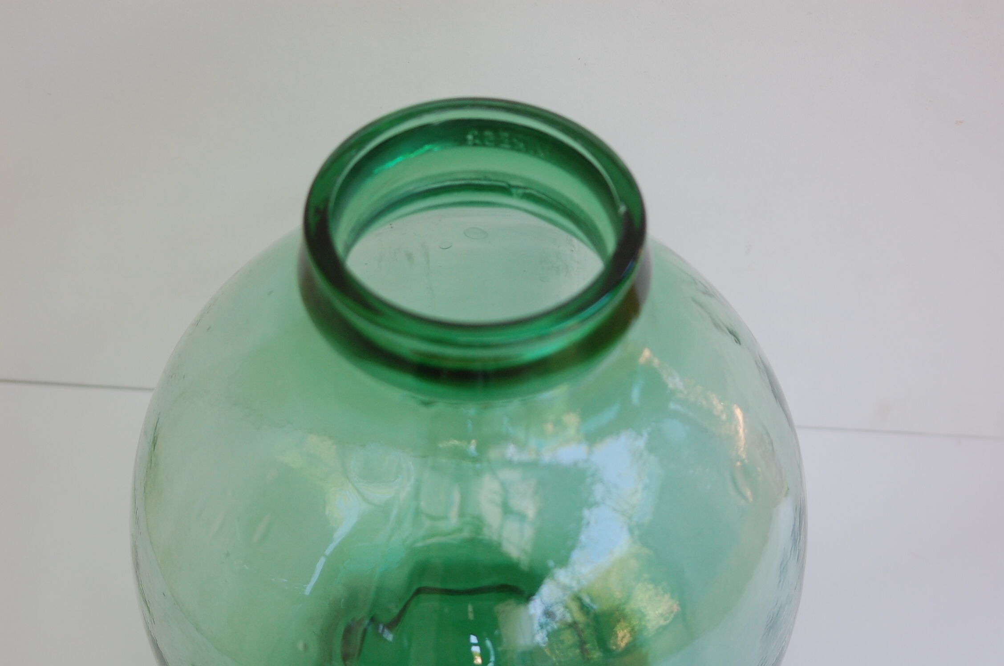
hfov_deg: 19.5
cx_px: 502
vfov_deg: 13.0
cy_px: 333
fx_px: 2923
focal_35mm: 105
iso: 500
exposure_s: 1/125
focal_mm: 70
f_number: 4
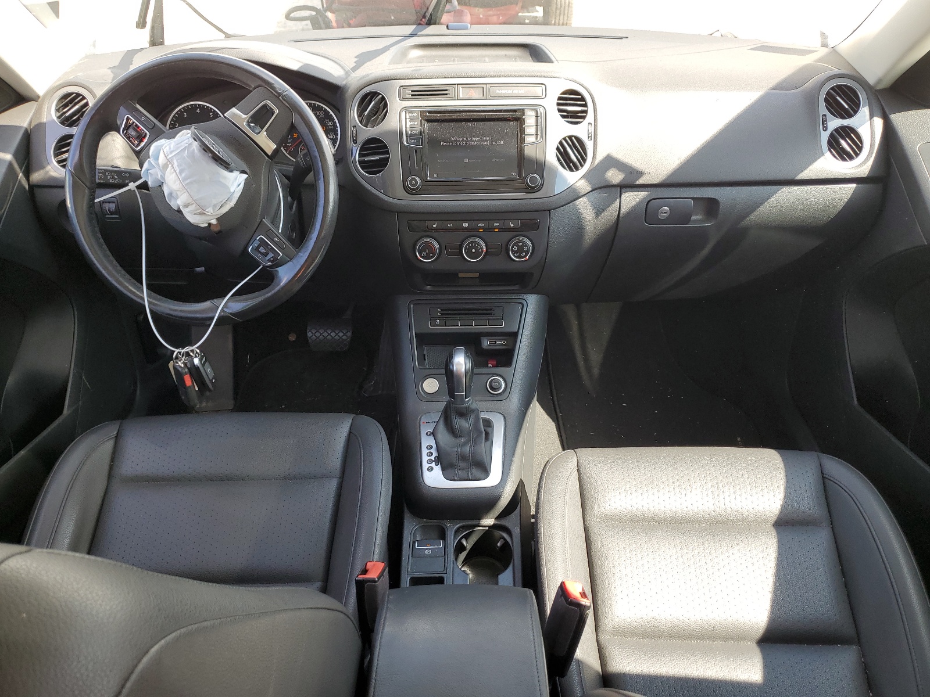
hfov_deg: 67.3
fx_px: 699
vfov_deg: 53.1
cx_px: 465
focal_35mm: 26
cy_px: 348
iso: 50
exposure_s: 1/256
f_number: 1.5
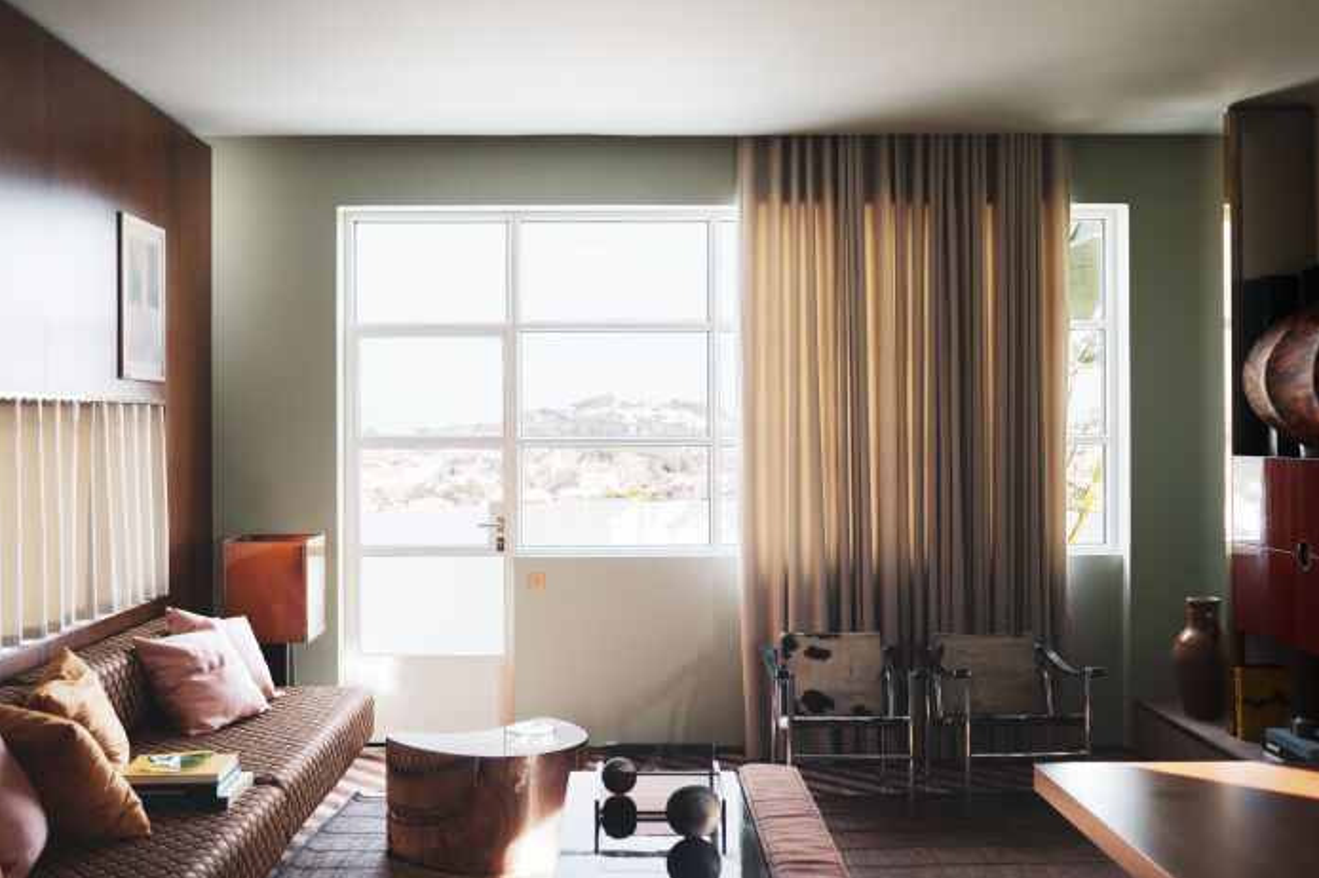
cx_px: 664
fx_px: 1355
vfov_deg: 35.9
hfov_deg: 51.9
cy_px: 430
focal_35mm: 37
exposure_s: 1/160
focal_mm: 35
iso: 400
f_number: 4
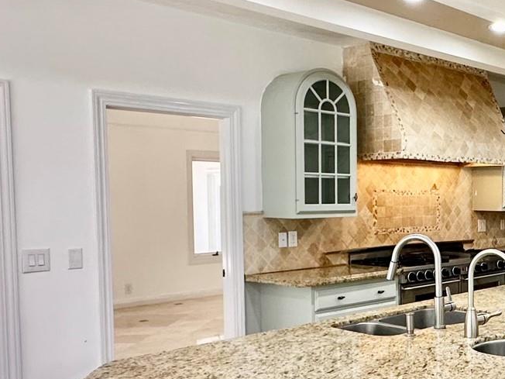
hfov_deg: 39.5
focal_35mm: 44
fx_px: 642
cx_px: 465
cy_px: 229
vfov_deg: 32.8
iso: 200
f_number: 2.2
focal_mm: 2.22
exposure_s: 1/120
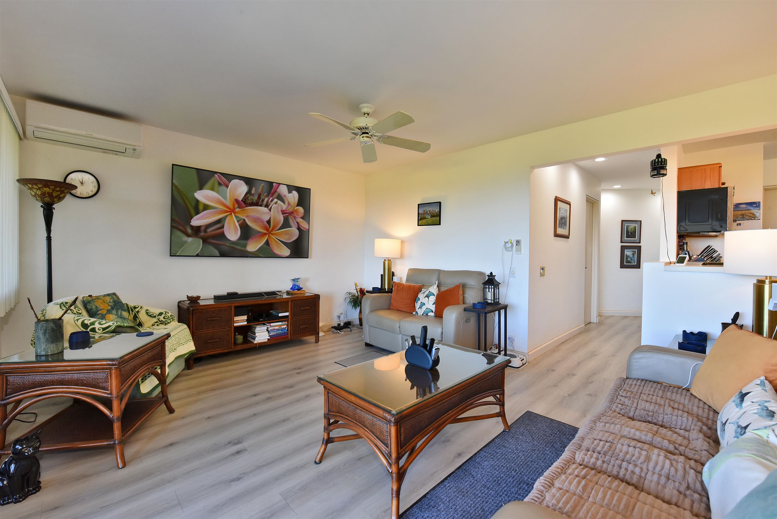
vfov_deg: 77.4
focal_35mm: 15
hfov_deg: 100.4
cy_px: 260
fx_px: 324
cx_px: 388
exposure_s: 1/100
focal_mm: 15
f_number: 5
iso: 800
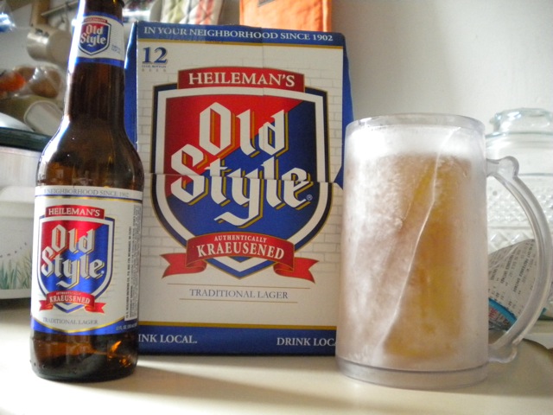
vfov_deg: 40.7
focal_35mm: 35
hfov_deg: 52.6
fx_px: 559
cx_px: 276
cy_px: 208
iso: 800
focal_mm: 6.3
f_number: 3.1
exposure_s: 1/32.3
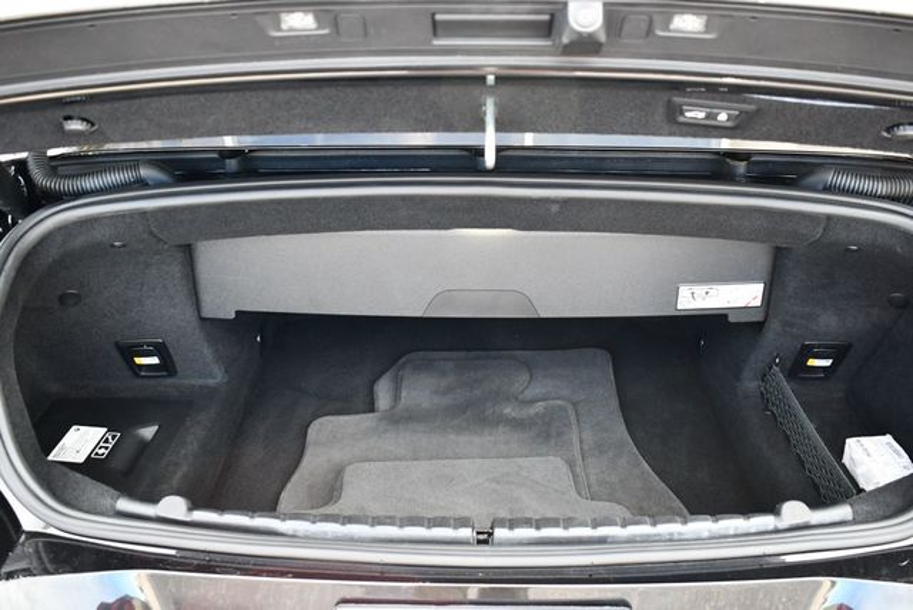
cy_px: 305
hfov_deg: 53.1
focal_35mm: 36
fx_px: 914
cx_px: 456
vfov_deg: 36.9
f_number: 3.5
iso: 800
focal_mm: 18
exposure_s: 1/200
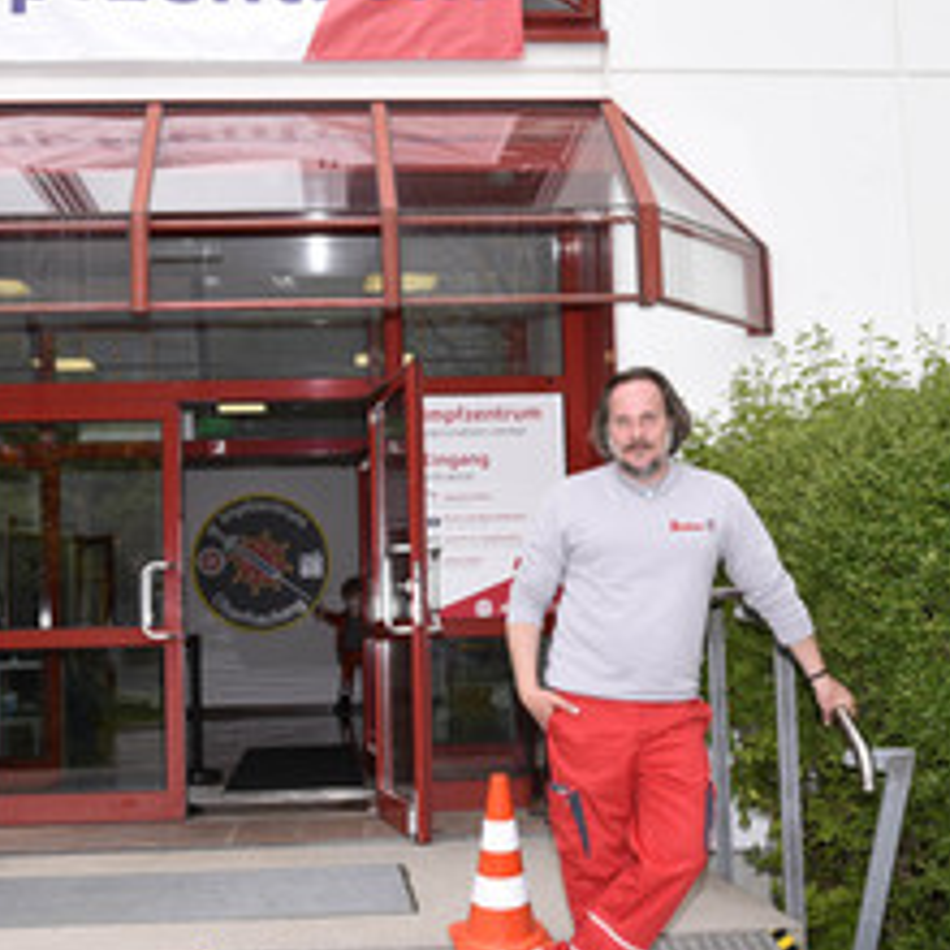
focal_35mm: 47
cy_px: 505
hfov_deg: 36.0
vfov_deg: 36.0
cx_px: 438
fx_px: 1459
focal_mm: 27
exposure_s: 1/160
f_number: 10
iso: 400
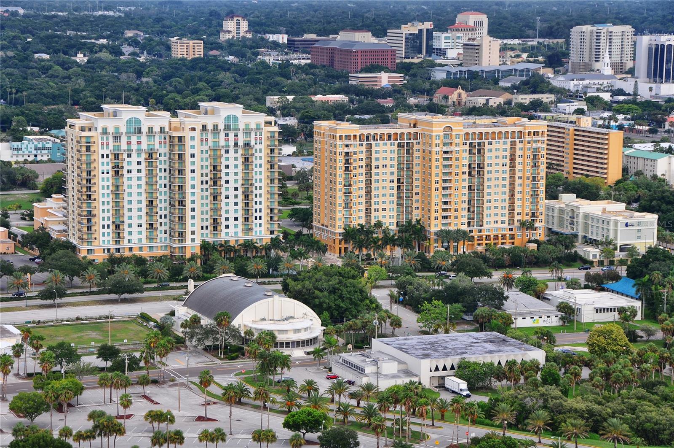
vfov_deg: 14.0
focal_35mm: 98
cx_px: 337
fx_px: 1823
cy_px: 224
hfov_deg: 20.9
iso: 250
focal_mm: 65
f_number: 8
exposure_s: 1/250
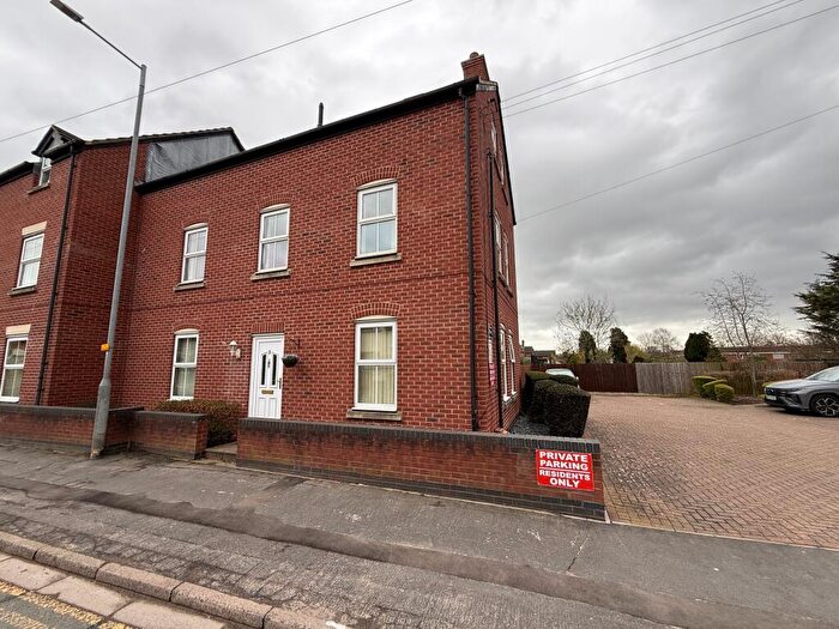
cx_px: 420
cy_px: 314
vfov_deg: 85.7
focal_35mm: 14
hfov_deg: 102.1
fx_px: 339
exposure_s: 1/374
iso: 50
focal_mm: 2.22
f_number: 2.2
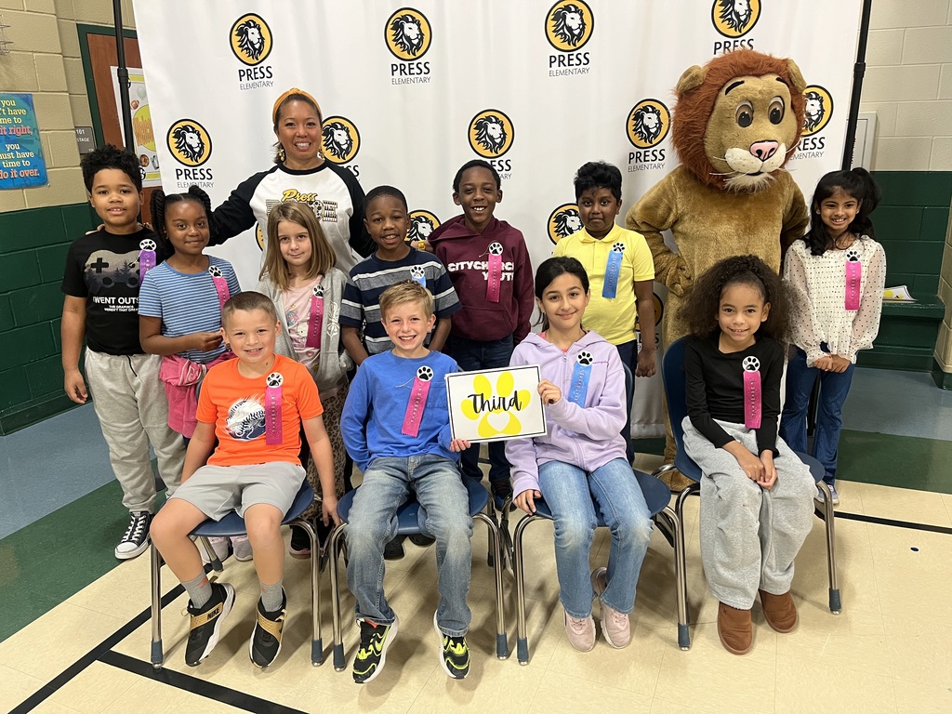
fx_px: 715
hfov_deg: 67.3
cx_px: 476
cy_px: 357
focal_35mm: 26
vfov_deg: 53.1
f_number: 1.6
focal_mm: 5.1
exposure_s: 1/60
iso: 250
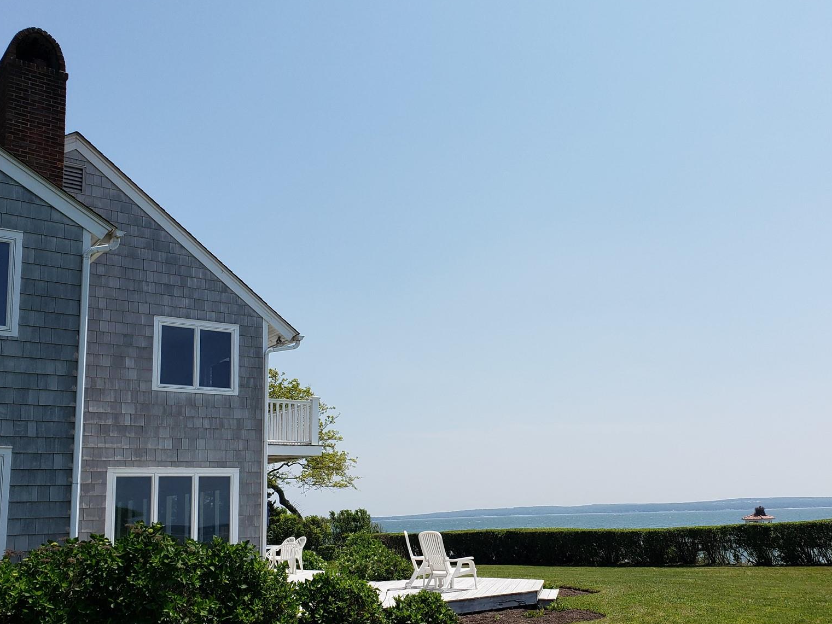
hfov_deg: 52.4
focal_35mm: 35
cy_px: 378
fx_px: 841
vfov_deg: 40.5
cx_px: 484
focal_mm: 4.3
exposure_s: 1/2176
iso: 50
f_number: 2.4
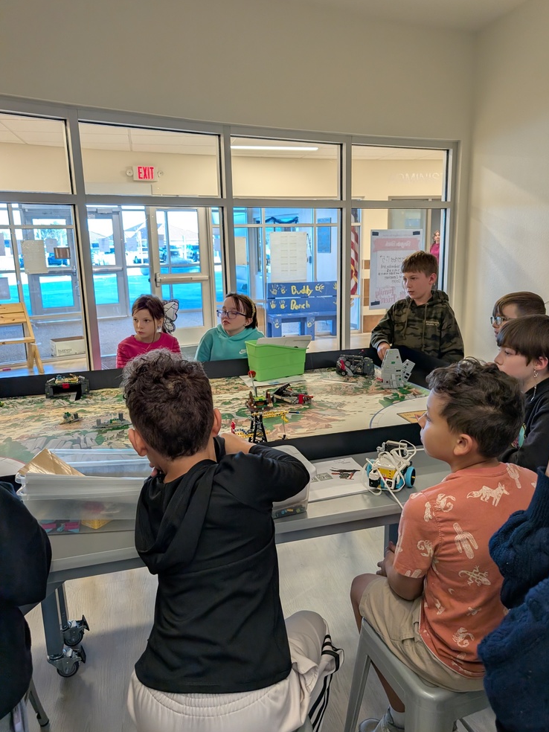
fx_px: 529
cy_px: 354
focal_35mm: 25
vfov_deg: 69.4
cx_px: 281
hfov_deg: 54.9
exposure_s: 1/230
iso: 309
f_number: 1.68
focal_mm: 6.9
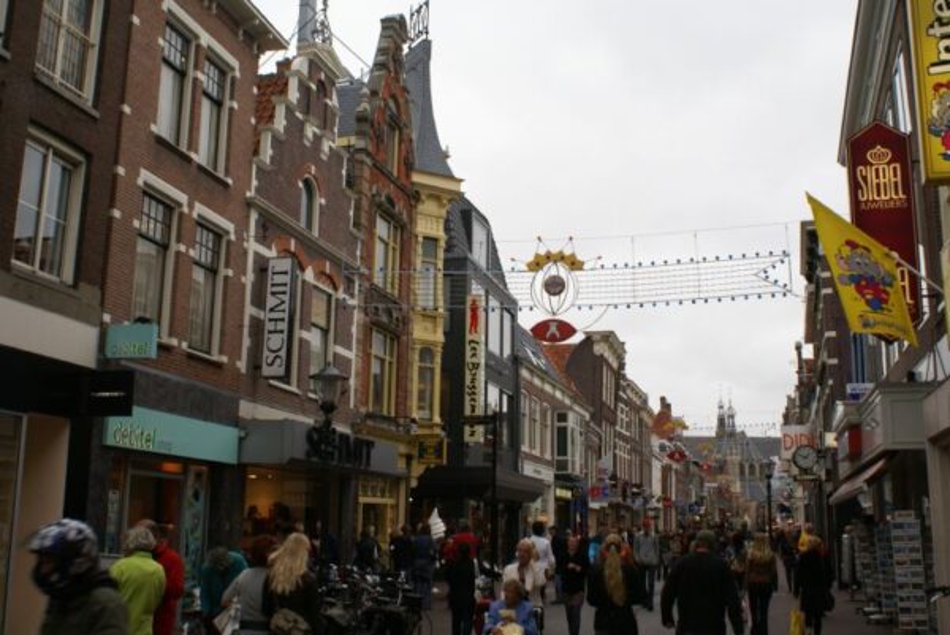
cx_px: 475
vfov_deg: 34.3
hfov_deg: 49.5
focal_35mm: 39
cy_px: 318
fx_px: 1030
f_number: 9
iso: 100
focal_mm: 26
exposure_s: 1/80
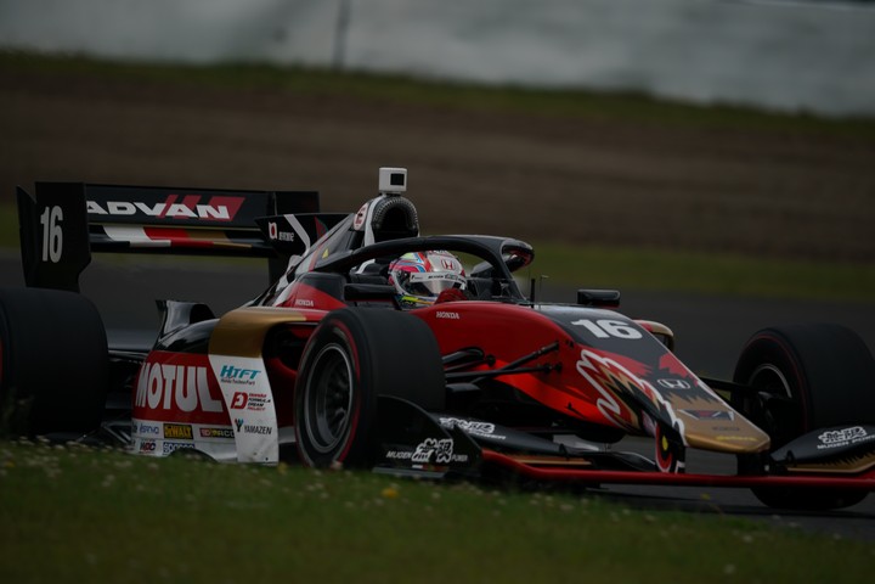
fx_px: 14582
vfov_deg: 2.3
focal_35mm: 600
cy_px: 292
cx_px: 438
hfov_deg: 3.4
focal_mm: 600
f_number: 6.3
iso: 200
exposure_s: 1/640
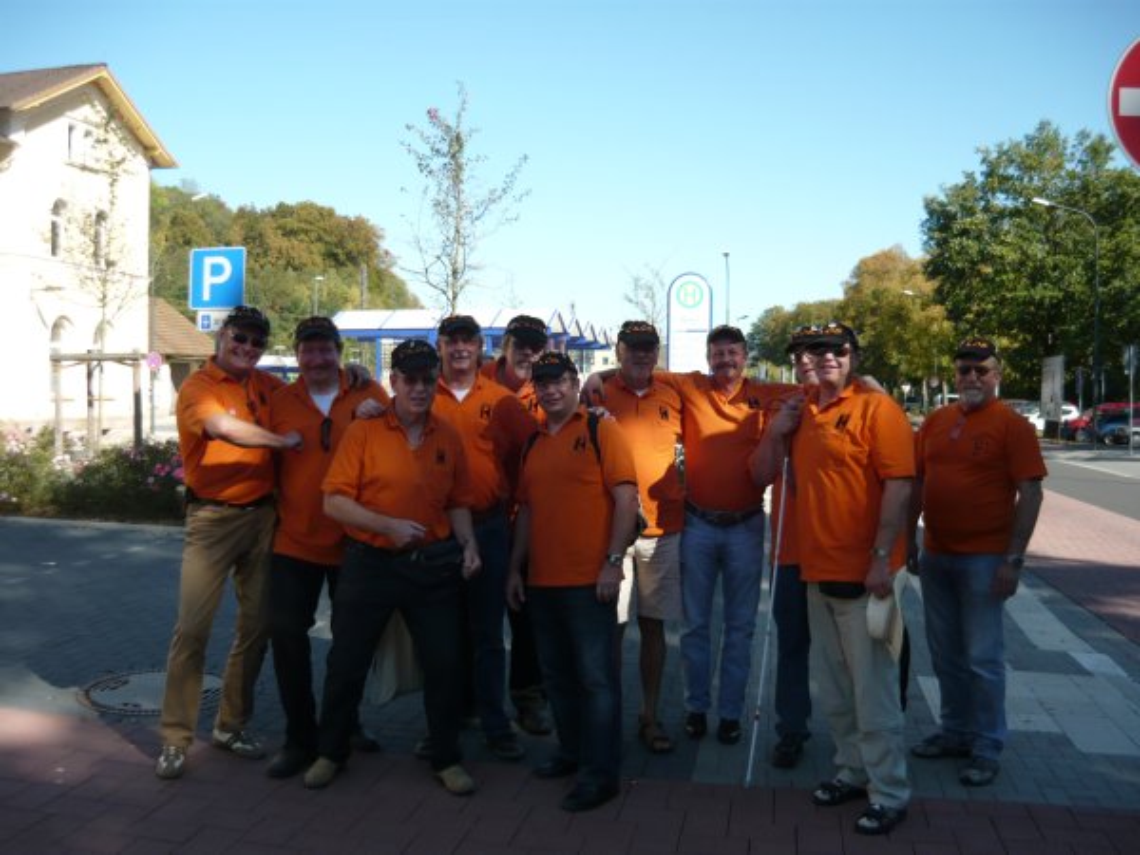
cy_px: 428
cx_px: 570
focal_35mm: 33
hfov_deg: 55.4
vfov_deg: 42.9
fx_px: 1087
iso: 100
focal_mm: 5.5
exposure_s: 1/640
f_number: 2.8
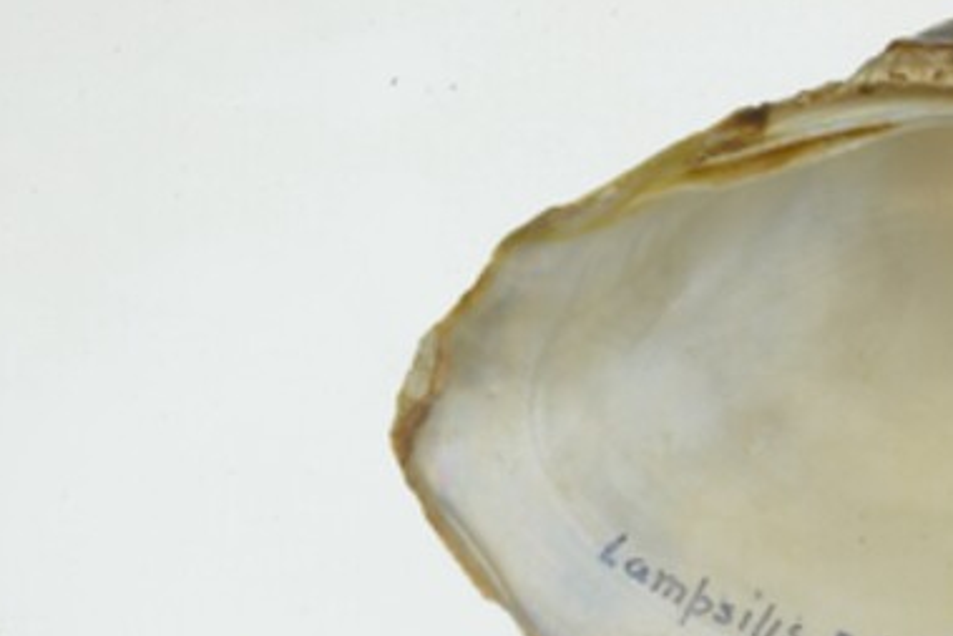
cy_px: 959
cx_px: 1245
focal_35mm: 190
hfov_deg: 10.6
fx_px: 5031
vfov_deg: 7.1
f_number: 32
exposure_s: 1/8
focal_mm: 60
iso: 100
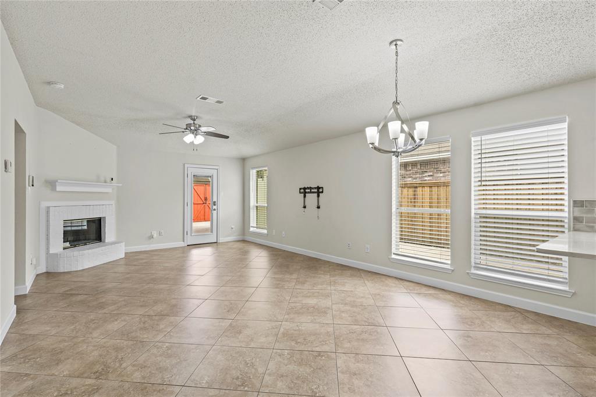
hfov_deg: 95.0
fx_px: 273
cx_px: 298
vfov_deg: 72.0
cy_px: 198
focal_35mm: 16
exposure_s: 1/5
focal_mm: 11
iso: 125
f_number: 8
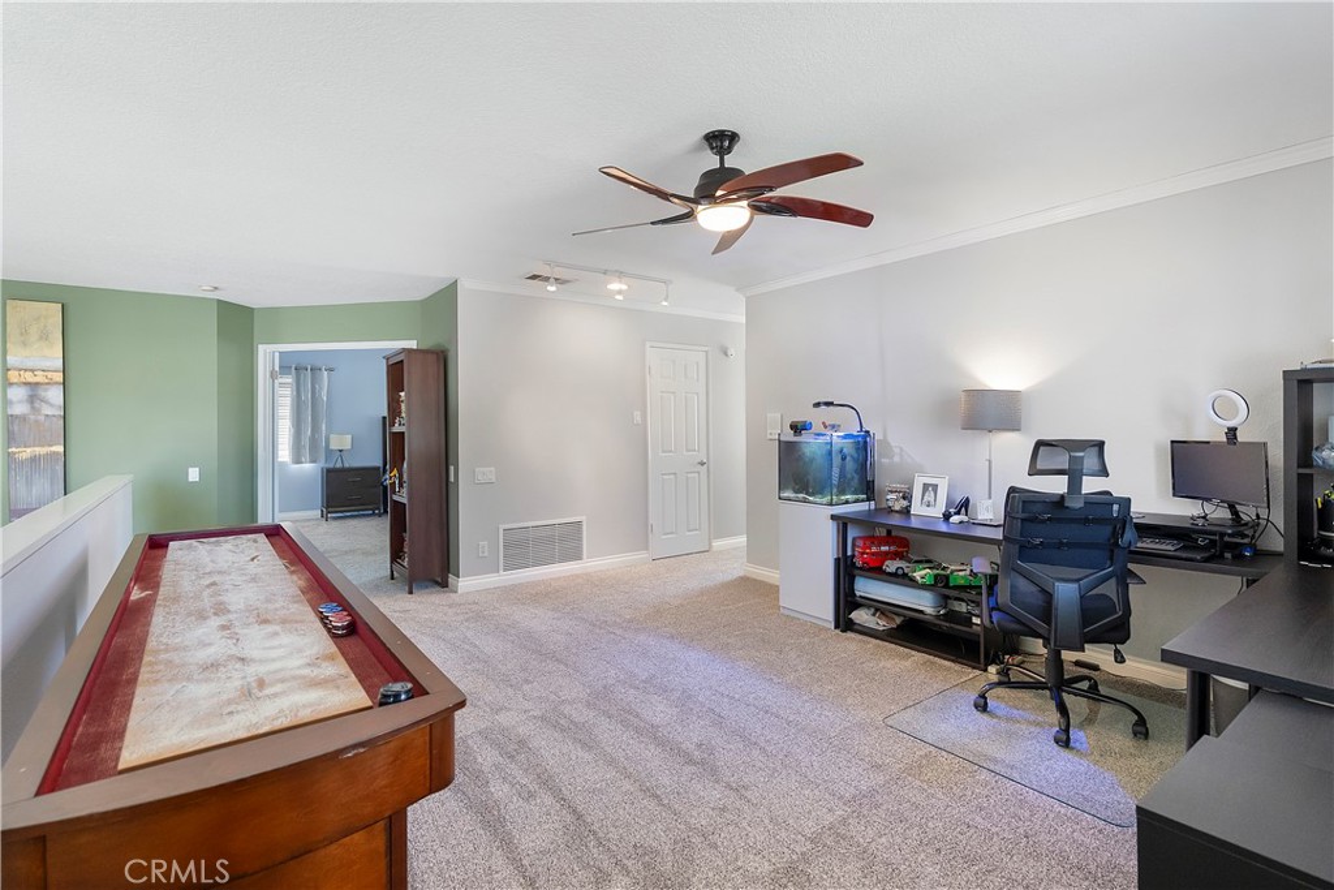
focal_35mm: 16
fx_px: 593
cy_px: 445
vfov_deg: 73.8
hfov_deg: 96.7
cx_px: 667
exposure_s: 1/40
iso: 3200
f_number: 5.6
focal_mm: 16
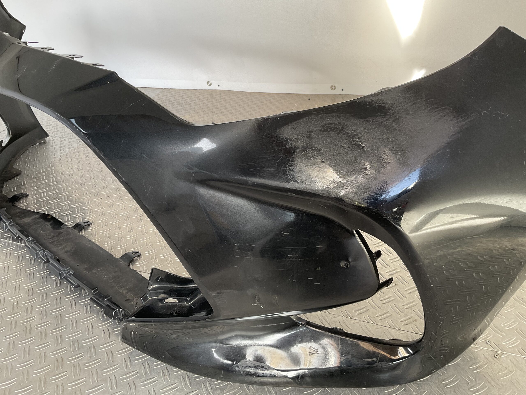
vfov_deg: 48.2
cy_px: 198
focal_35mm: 29
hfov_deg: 61.7
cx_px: 263
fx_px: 441
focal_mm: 3
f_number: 1.8
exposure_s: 1/100
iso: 40
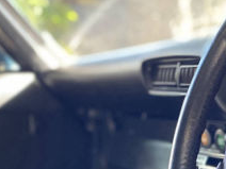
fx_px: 640
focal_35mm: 98
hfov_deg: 19.4
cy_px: 223
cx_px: 227
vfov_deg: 14.4
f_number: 1.8
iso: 640
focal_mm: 4.25
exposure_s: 1/35
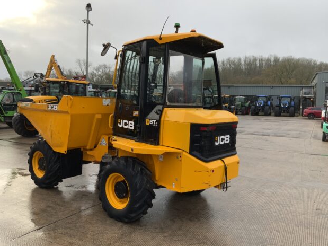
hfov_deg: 60.0
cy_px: 125
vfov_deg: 46.8
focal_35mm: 30
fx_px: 284
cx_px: 169
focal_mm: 3
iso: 20
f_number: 1.8
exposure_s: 1/122
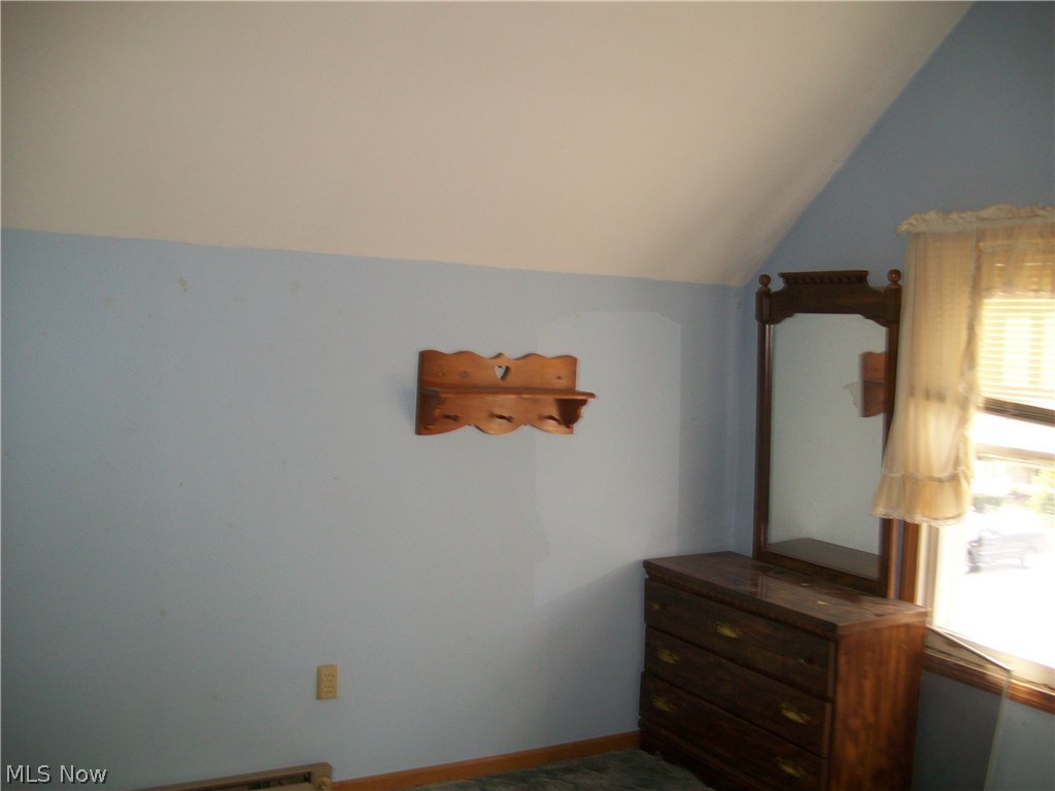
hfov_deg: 54.0
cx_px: 528
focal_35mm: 34
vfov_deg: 41.8
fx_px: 1036
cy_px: 396
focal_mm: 6.1
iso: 64
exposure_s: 1/60
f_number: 2.7
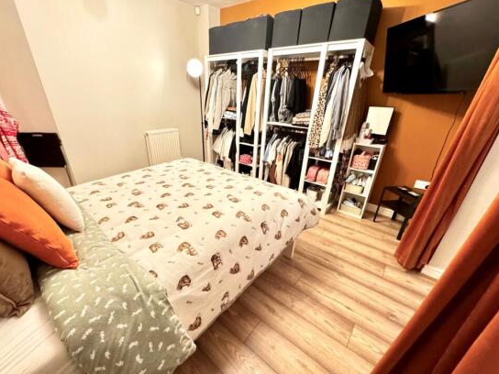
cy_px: 193
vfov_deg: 81.7
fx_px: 216
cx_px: 240
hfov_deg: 98.1
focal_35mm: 15
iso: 1000
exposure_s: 1/33
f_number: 2.2
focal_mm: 2.22
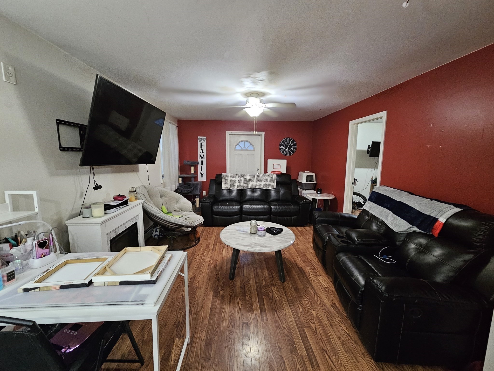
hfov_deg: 106.2
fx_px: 186
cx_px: 247
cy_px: 186
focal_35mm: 13
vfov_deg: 89.9
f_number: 2.2
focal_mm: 2.2
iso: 800
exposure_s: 1/24
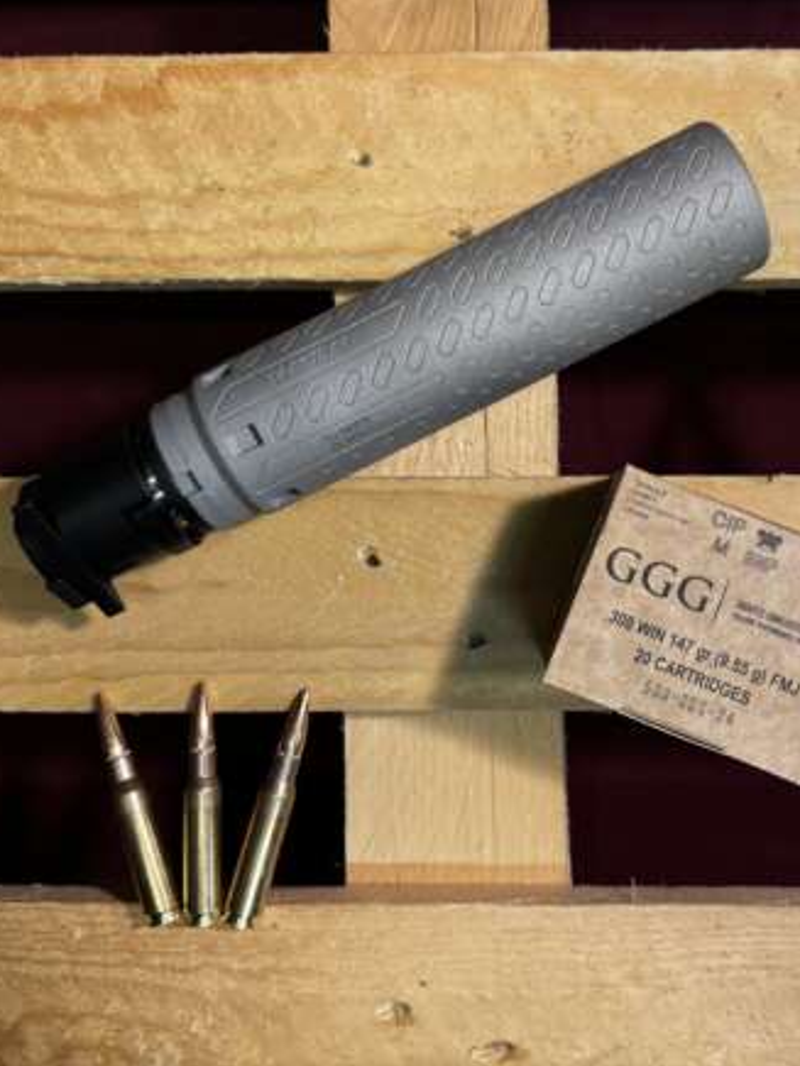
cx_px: 521
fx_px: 1017
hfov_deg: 42.5
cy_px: 523
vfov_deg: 55.3
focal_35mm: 33
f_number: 1.78
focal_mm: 6.76
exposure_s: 1/100
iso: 160
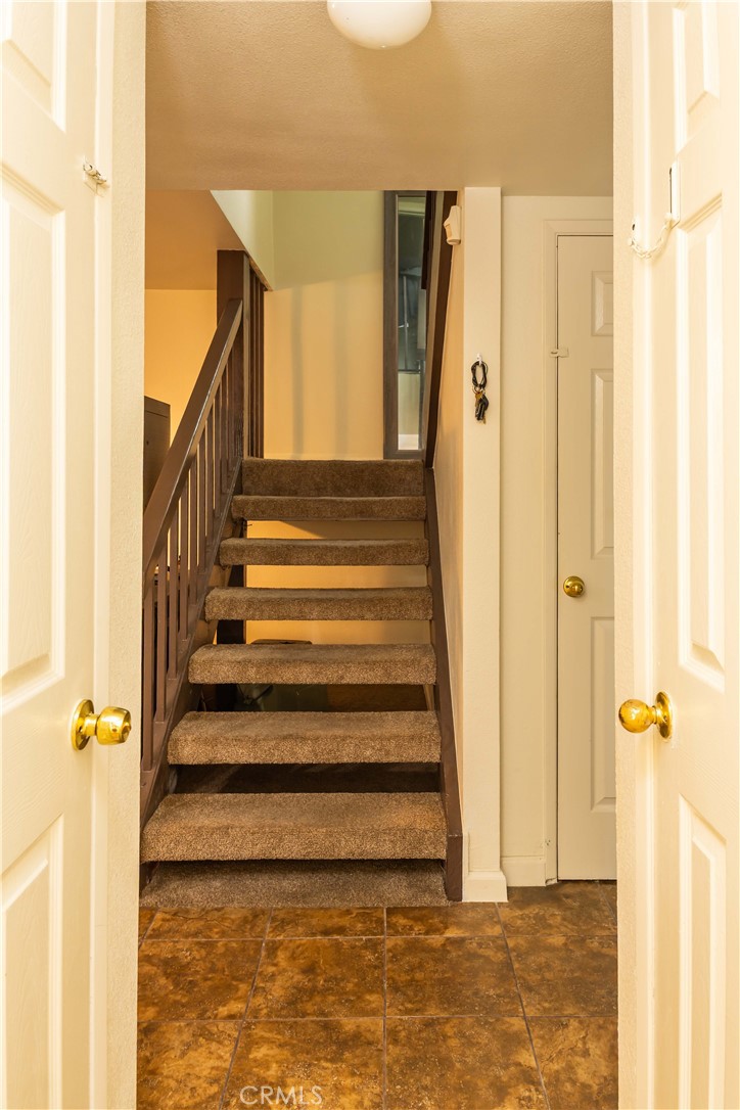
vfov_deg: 73.7
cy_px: 555
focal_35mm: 24
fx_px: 740
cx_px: 370
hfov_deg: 53.1
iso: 320
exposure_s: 1/8
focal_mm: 24
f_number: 8
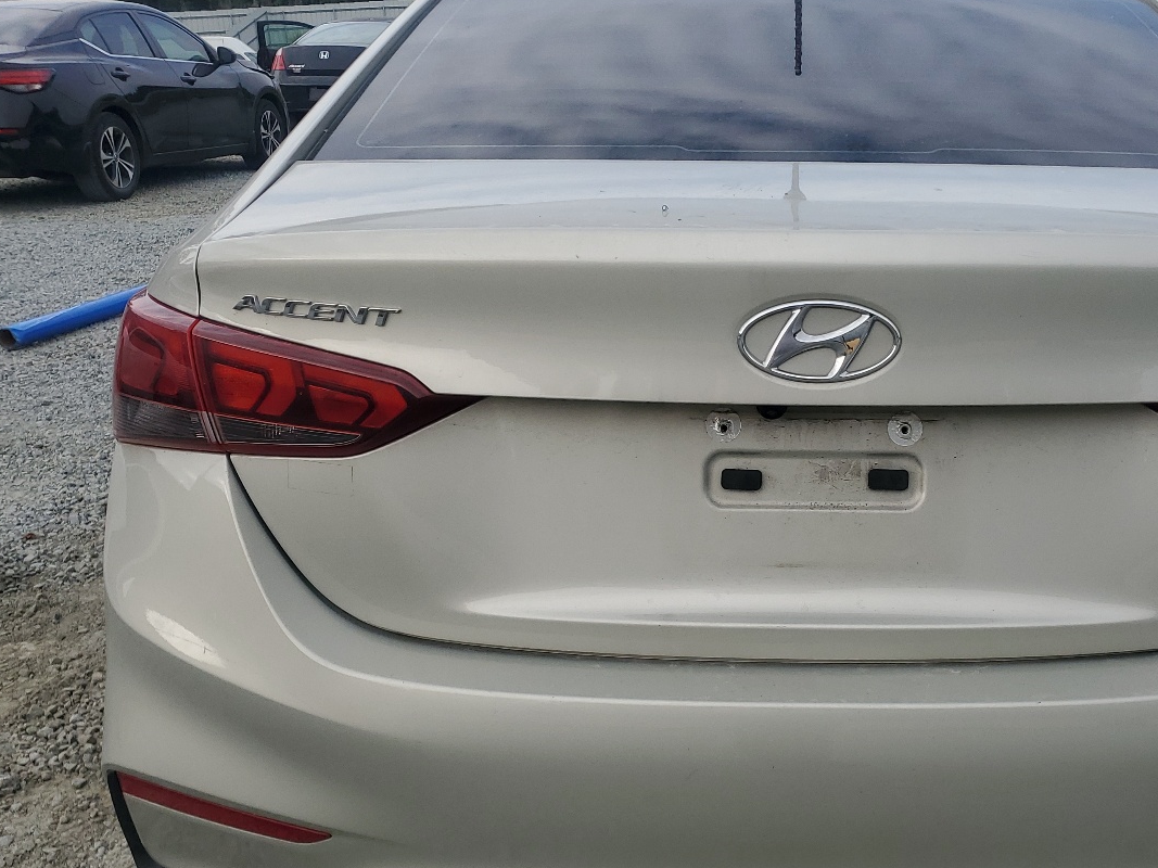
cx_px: 802
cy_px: 445
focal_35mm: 39
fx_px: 1305
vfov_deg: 36.8
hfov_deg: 46.8
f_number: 1.5
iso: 50
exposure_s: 1/2000
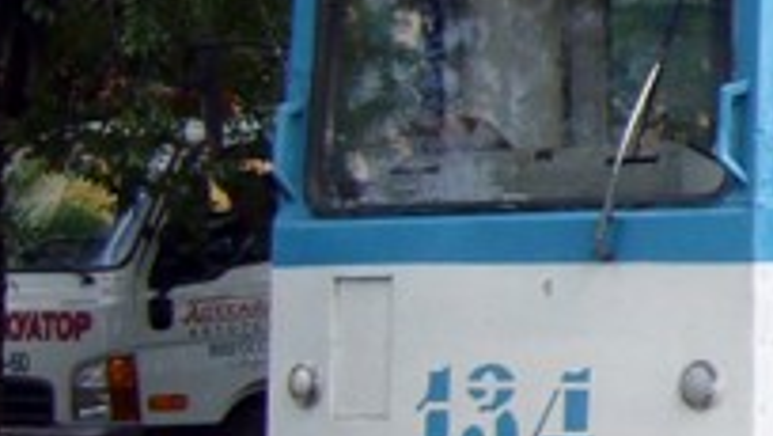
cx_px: 1322
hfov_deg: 10.7
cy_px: 87
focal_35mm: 191
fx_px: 3917
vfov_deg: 6.4
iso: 80
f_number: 2.8
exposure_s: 1/250
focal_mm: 5.8
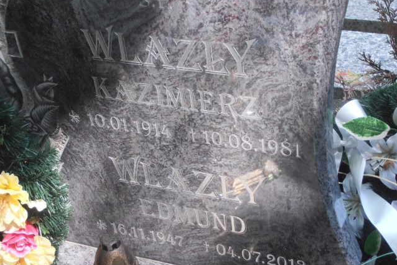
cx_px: 198
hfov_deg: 28.1
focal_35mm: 72
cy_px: 142
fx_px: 794
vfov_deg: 18.9
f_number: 4.8
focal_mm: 12.29
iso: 125
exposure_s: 1/50
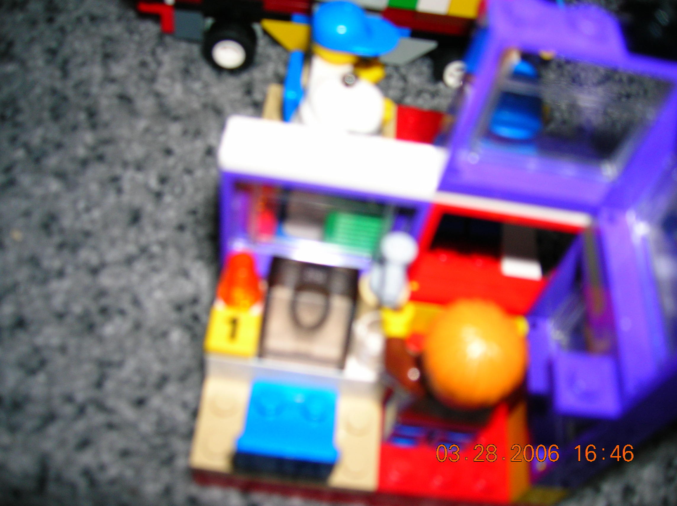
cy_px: 253
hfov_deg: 54.0
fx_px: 664
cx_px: 338
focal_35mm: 34
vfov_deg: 41.7
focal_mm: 5.7
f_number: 2.9
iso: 50
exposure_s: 1/60.1
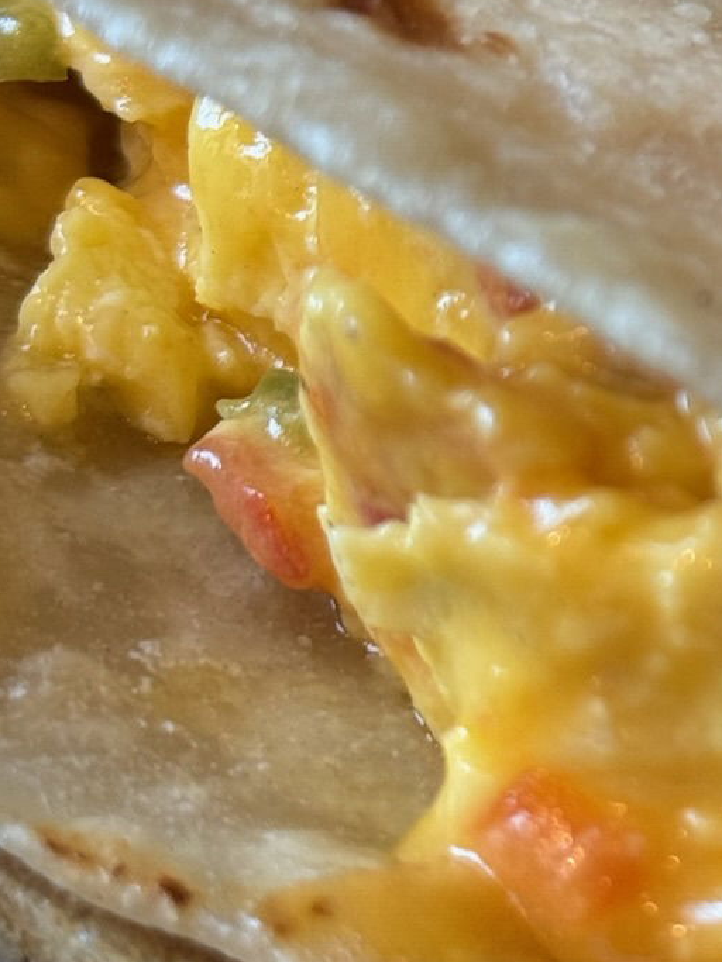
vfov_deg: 13.7
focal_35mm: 144
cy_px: 323
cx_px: 1079
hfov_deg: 10.0
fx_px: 4006
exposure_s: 1/60
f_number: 1.78
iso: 64
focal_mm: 6.76
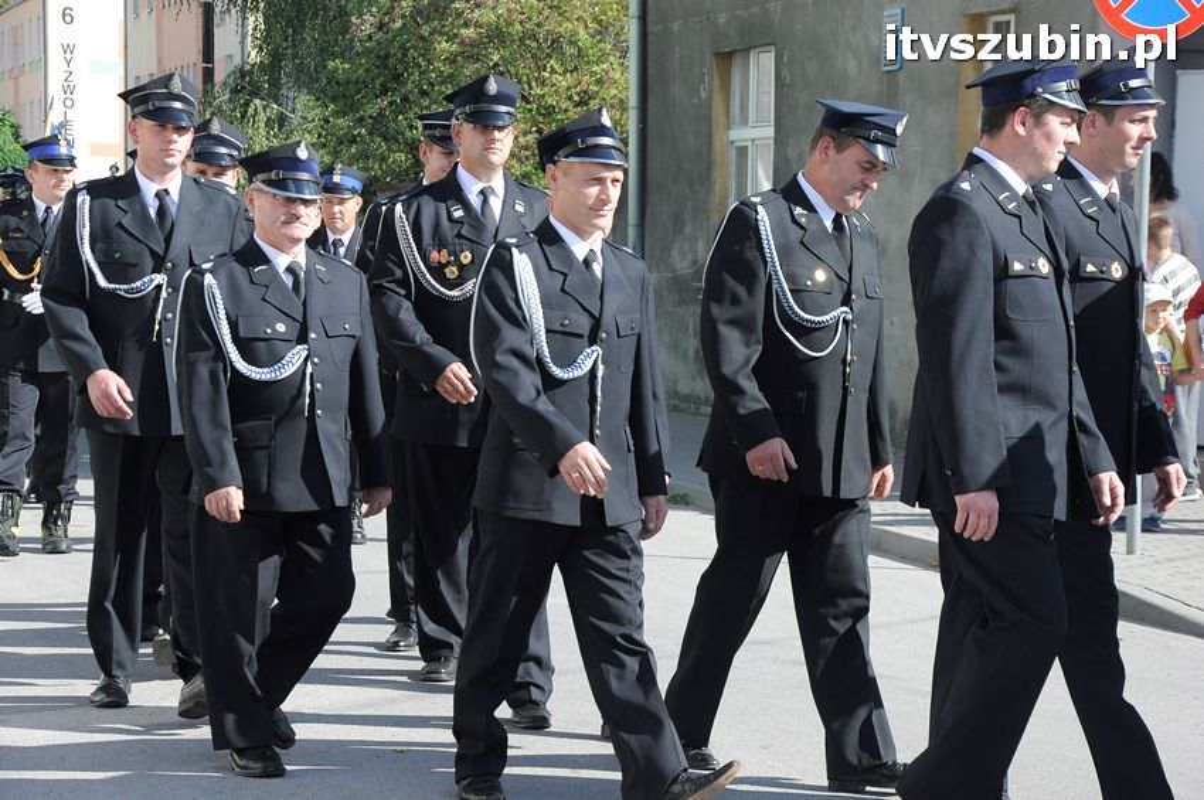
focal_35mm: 112
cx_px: 602
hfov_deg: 18.2
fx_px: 3759
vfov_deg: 12.2
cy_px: 400
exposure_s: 1/1000
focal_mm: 75
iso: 800
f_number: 8
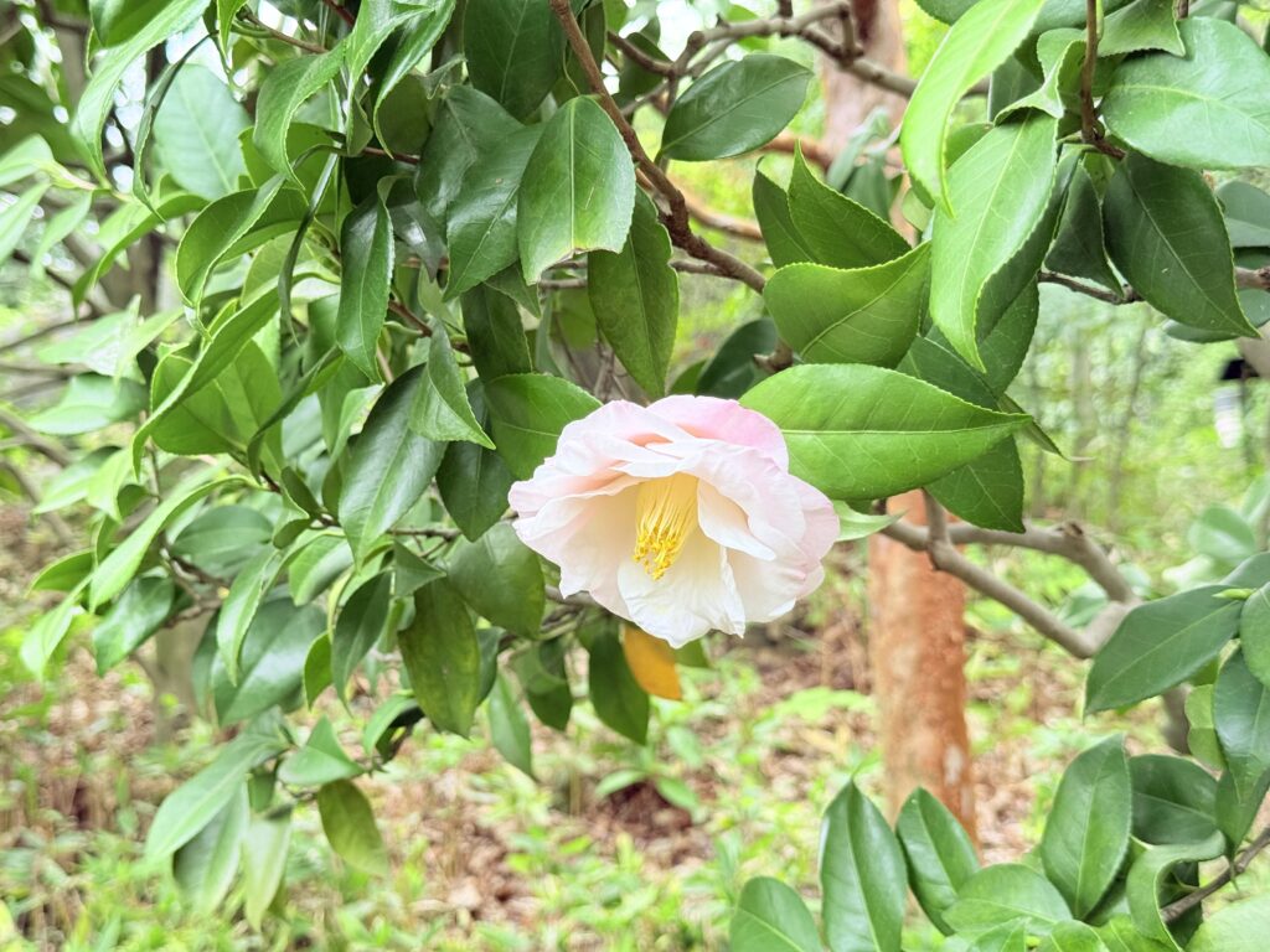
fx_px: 1761
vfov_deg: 30.3
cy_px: 476
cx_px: 635
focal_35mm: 48
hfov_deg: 39.7
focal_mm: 6.76
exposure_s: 1/381
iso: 64
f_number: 1.78
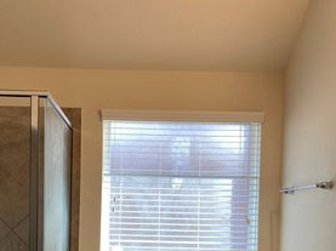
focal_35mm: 47
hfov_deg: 40.3
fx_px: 456
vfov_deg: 29.7
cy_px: 218
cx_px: 135
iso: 32
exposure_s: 1/125
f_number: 1.8
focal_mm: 4.25
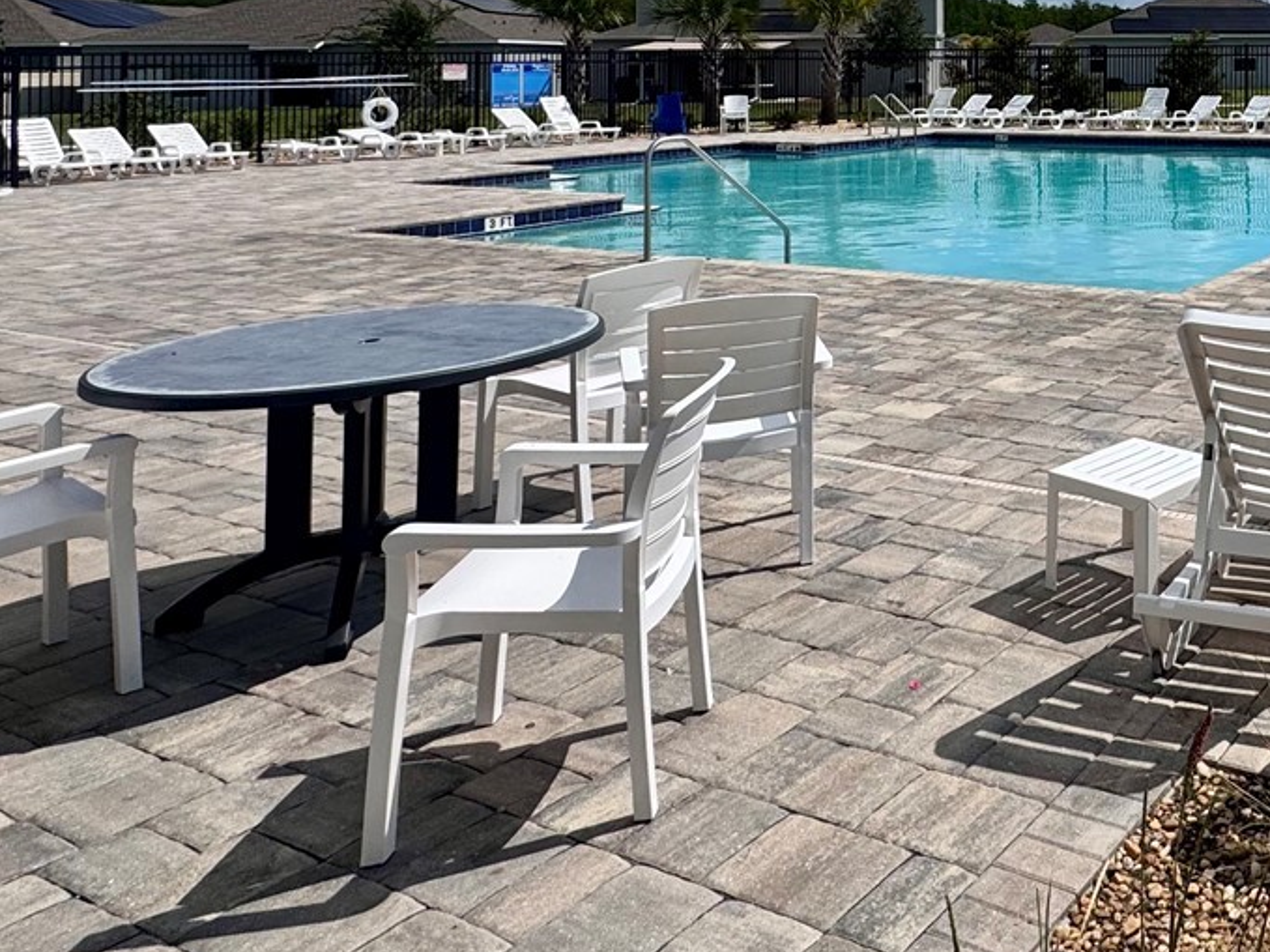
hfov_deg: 46.0
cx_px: 1285
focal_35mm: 33
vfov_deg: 38.7
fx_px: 1210
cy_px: 30
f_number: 2.2
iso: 32
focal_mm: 2.22
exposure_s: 1/3906
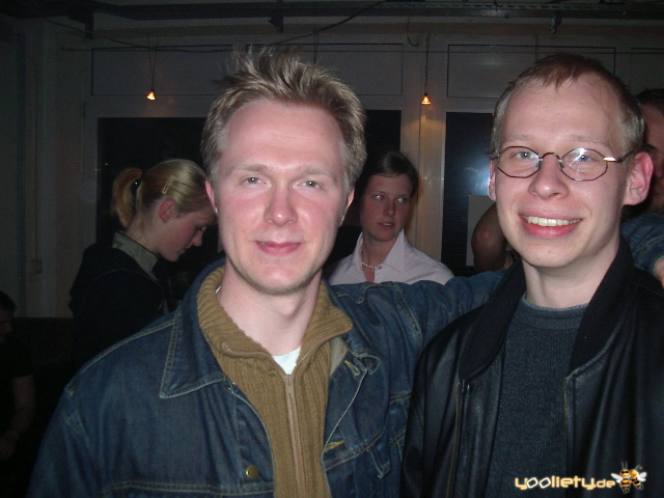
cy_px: 249
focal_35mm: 38
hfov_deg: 49.0
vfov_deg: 37.7
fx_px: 729
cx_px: 332
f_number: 2.6
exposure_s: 1/60
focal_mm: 5.8
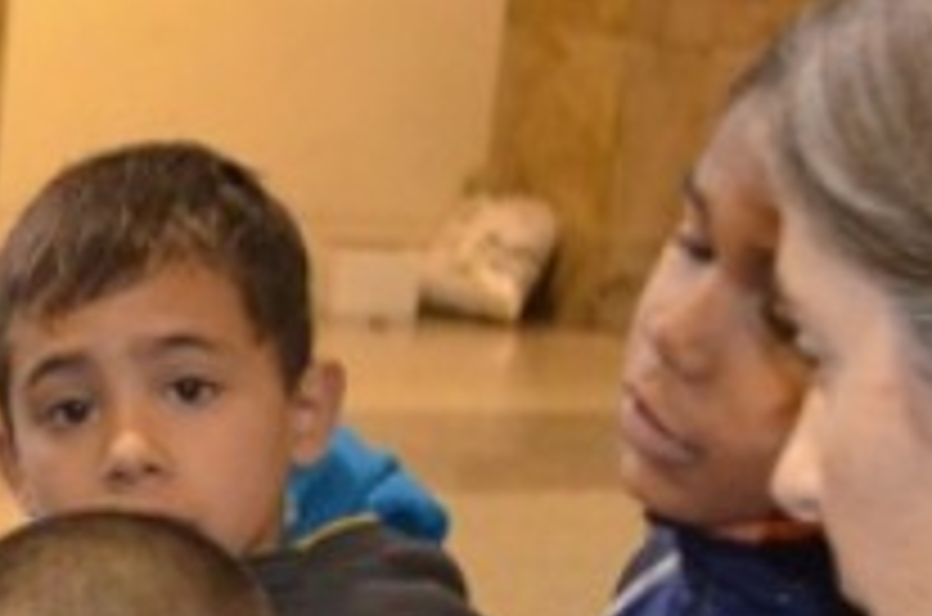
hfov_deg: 12.3
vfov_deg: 8.3
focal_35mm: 162
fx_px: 4184
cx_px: -351
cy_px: 899
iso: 3200
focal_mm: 28
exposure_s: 1/60
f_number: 4.5
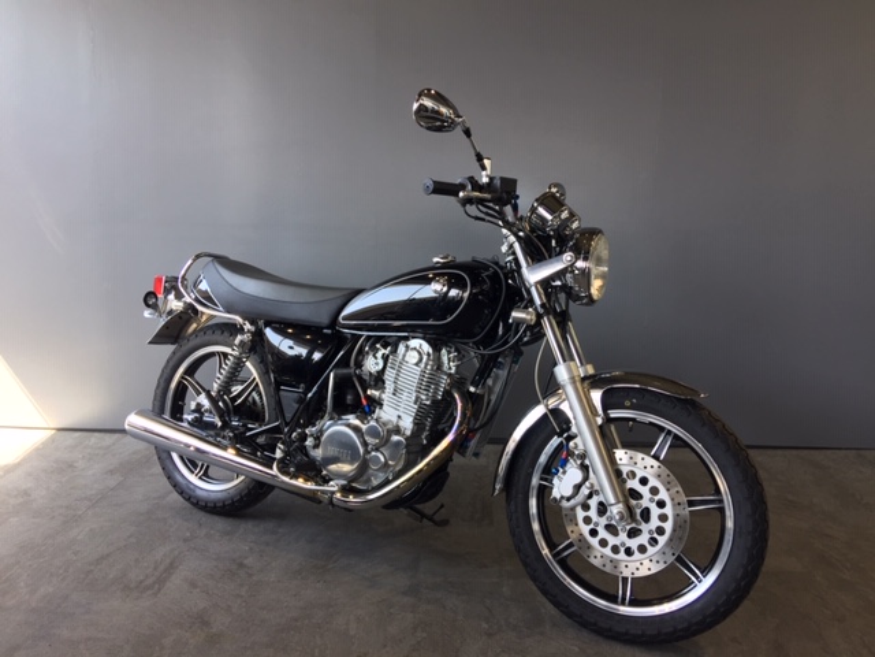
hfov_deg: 61.7
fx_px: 733
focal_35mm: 29
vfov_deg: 48.2
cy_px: 328
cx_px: 438
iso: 32
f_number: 2.2
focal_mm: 4.15
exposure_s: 1/60
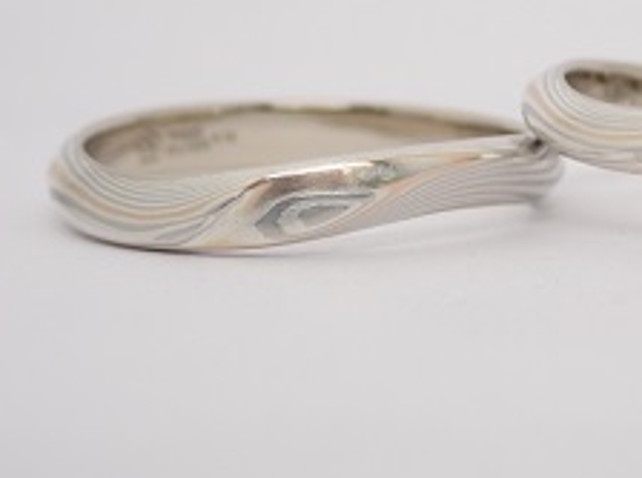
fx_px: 2869
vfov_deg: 9.5
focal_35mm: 155
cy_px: 176
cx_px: 516
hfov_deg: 12.7
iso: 200
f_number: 4.1
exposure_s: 1/125
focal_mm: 13.65
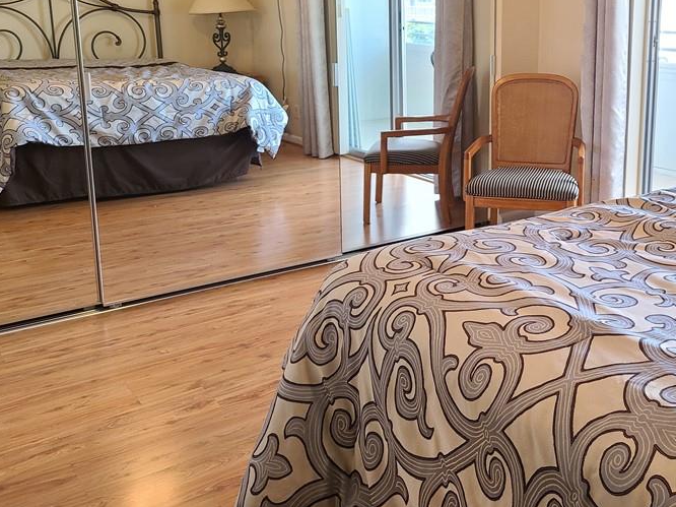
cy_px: 169
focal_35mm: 40
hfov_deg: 45.7
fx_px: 781
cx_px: 481
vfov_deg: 35.6
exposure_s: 1/59
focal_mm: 5.4
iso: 250
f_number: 1.8
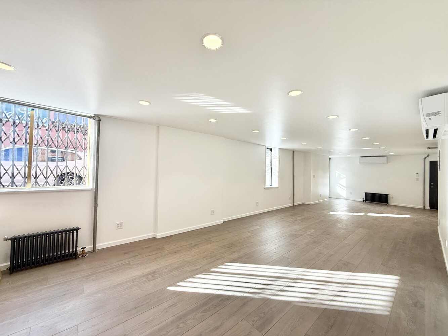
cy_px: 168
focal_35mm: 14
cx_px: 224
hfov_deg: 102.1
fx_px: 181
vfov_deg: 85.7
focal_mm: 2.22
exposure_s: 1/127
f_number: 2.2
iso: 64
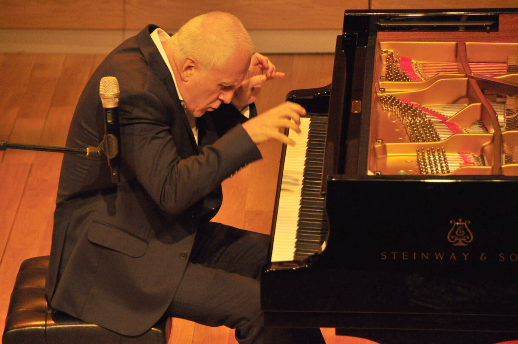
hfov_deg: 6.9
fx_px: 4311
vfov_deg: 4.6
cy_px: 172
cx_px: 259
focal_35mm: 300
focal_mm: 200
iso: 1600
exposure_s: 1/100
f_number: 5.6
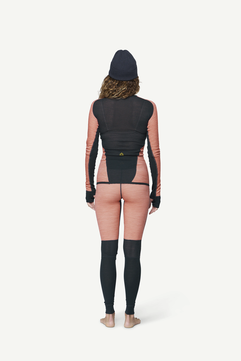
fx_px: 703
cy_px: 180
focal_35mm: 70
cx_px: 120
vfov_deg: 28.8
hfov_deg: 19.5
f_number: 5.6
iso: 100
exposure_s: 1/50
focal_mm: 70
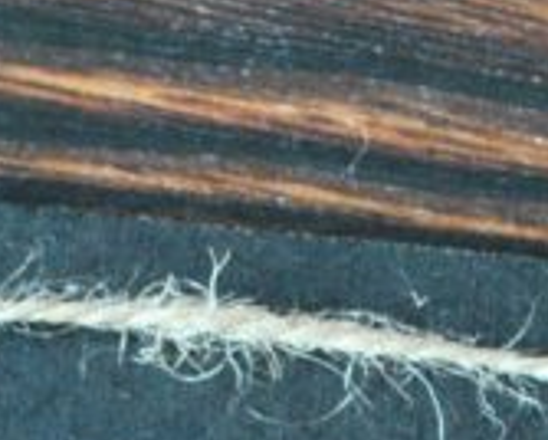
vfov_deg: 4.2
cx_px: 174
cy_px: 873
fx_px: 5911
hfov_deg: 5.3
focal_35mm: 364
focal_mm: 40
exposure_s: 1/30
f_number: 5.3
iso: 1100
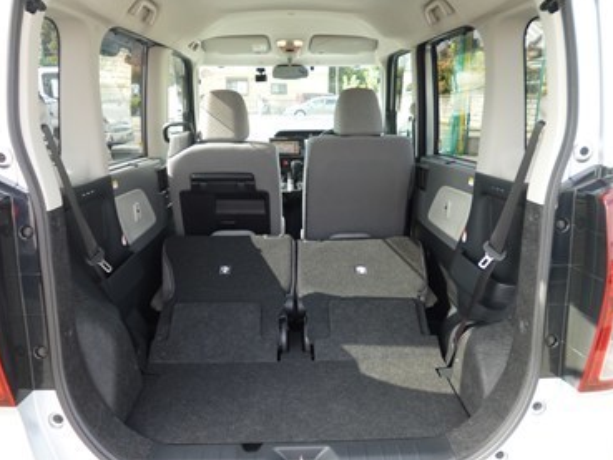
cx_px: 301
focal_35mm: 26
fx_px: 461
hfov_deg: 67.3
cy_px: 236
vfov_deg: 53.1
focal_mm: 4.3
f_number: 2.8
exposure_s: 1/125
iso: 100
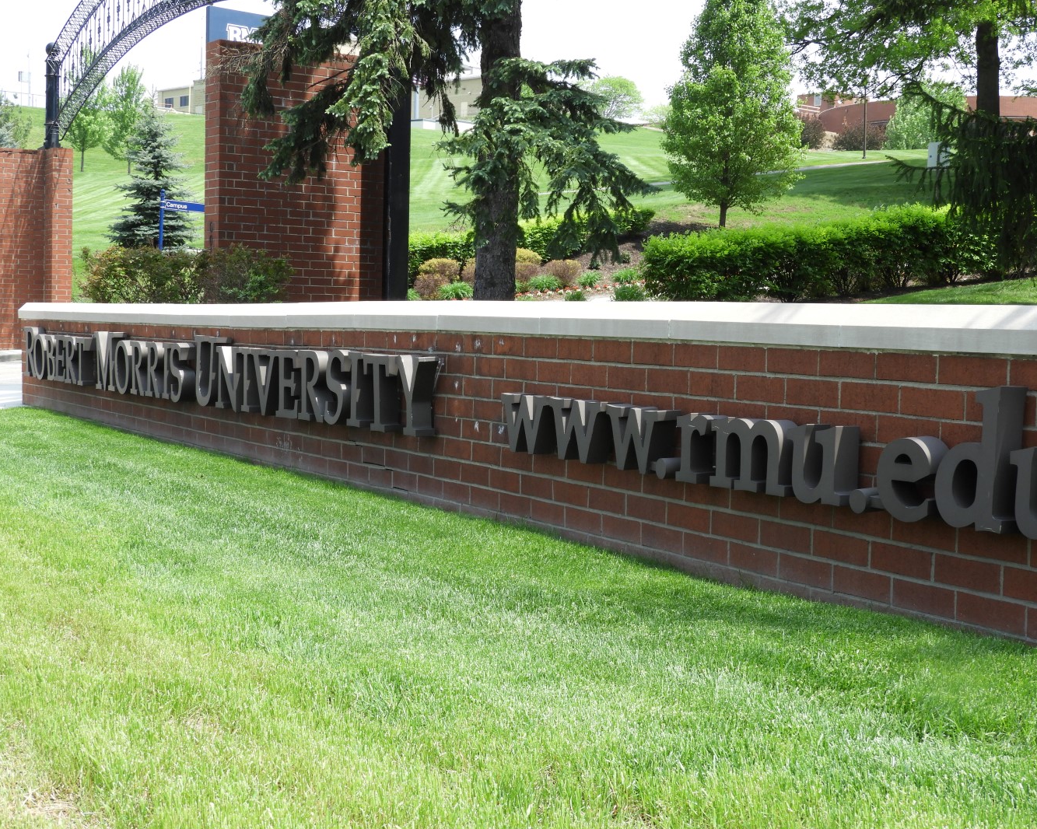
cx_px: 519
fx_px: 1780
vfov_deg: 26.2
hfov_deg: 32.5
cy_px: 418
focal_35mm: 58
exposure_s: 1/320
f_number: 4
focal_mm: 9.9
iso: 100
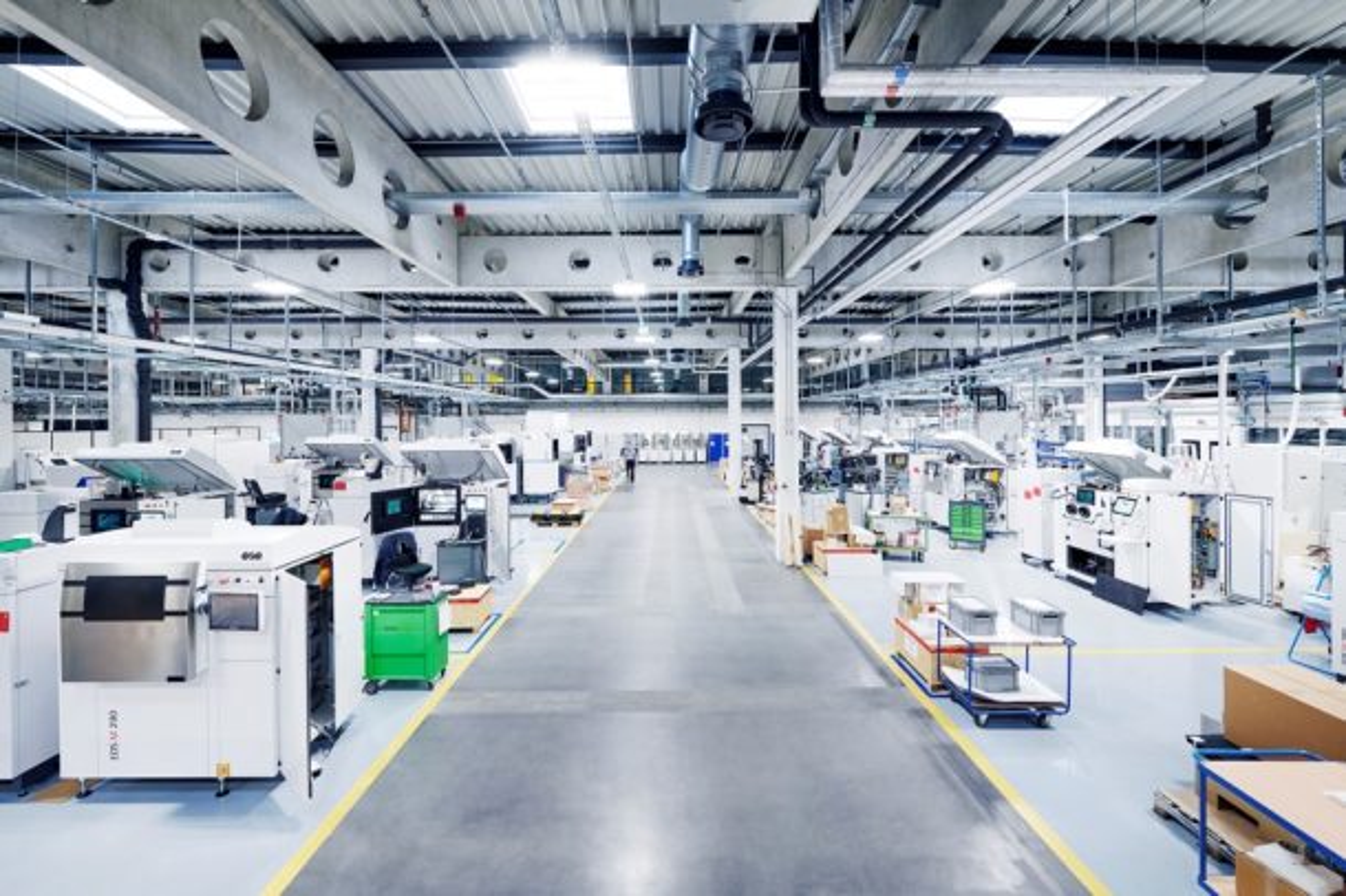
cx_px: 673
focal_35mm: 14
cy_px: 448
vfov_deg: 81.1
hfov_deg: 104.3
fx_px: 523
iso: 100
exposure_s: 1/4
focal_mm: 14
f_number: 8
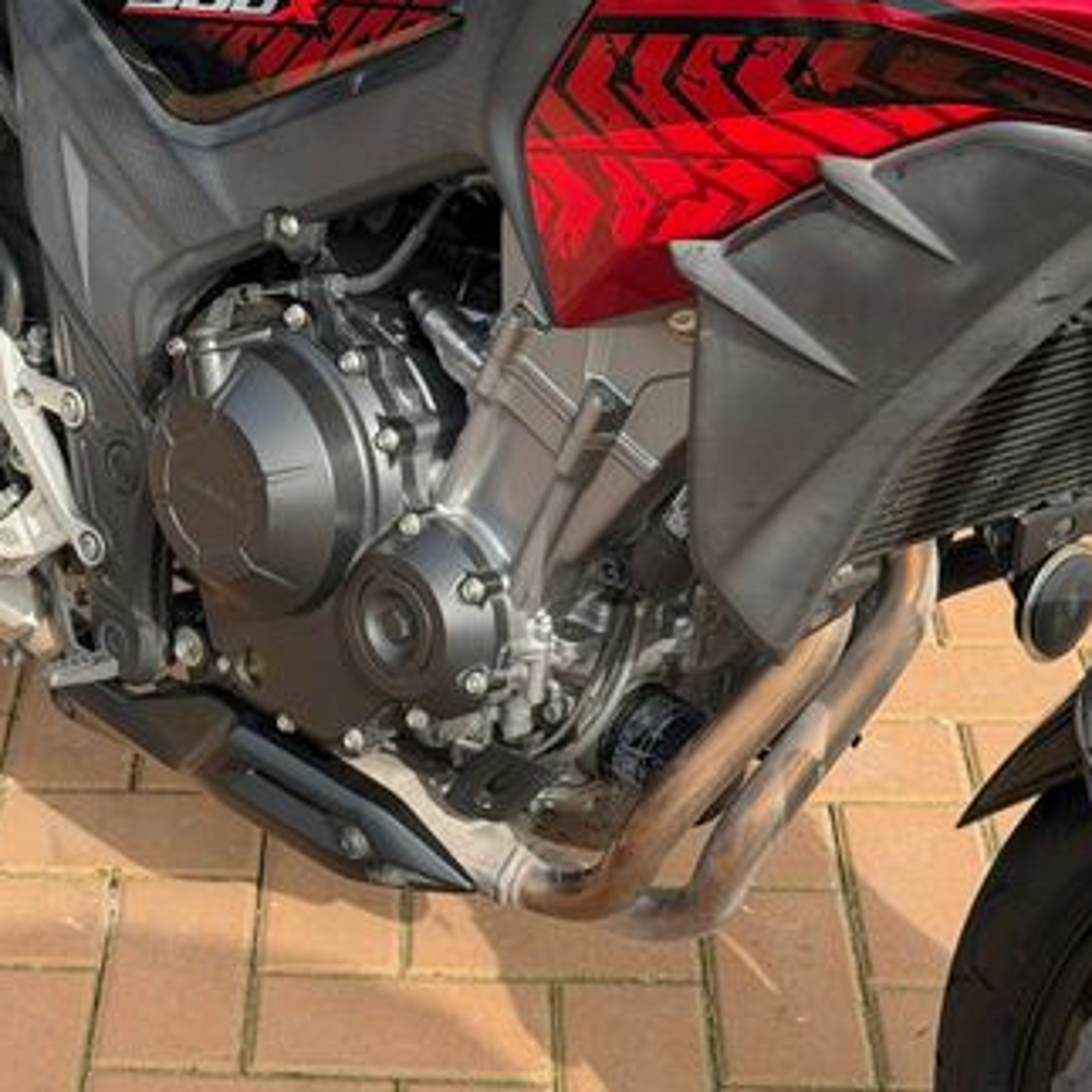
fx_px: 2998
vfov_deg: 20.6
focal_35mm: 84
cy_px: 423
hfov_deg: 20.3
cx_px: 149
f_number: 1.78
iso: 80
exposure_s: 1/1678
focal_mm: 6.76
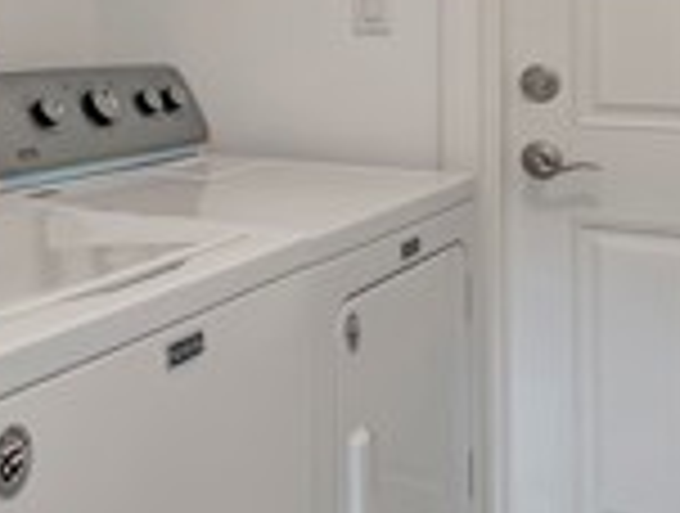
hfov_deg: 29.6
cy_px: 38
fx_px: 1201
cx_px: 5
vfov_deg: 23.4
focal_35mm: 61
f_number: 5.6
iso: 100
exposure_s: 1/6
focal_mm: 10
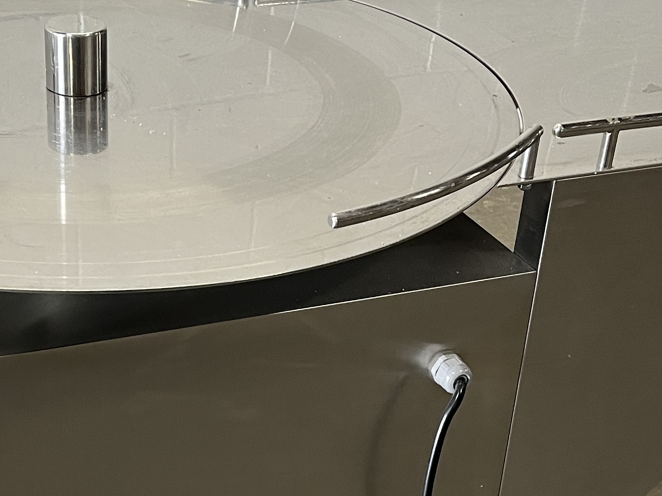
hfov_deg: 25.3
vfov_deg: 18.8
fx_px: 1473
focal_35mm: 77
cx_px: 262
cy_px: 446
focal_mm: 5.1
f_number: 1.6
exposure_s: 1/60
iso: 100
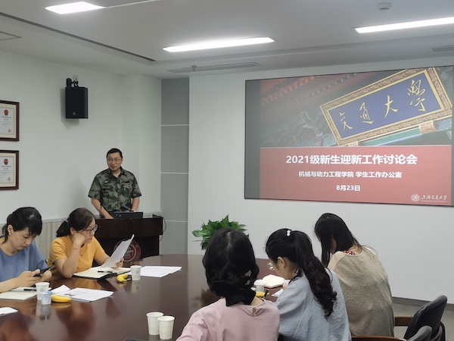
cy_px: 170
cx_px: 227
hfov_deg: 43.9
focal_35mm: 43
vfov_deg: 33.6
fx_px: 564
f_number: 1.6
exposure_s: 1/100
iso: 125
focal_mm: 5.56
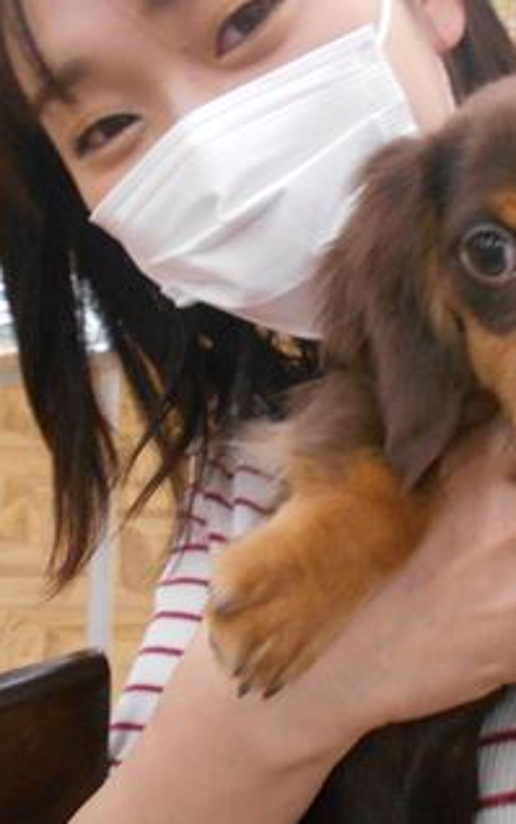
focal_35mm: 52
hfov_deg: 24.6
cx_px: 381
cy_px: 314
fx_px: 1169
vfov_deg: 38.6
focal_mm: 4.6
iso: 560
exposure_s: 1/60
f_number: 3.2
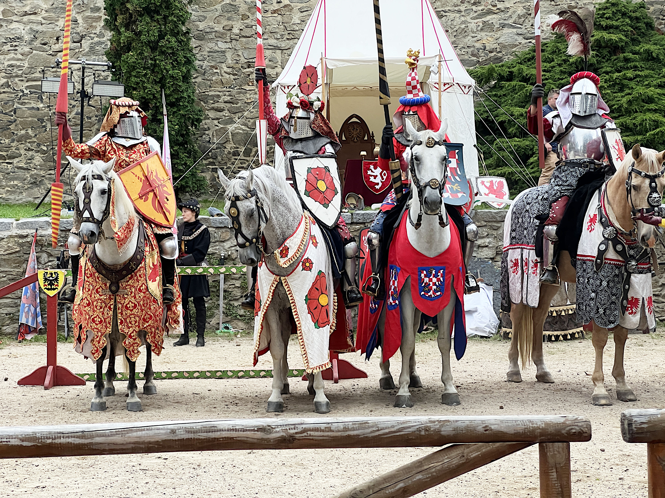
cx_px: 332
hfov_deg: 25.3
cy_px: 249
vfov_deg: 19.1
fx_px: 1479
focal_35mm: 77
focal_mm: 9
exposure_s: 1/99
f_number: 2.8
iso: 125
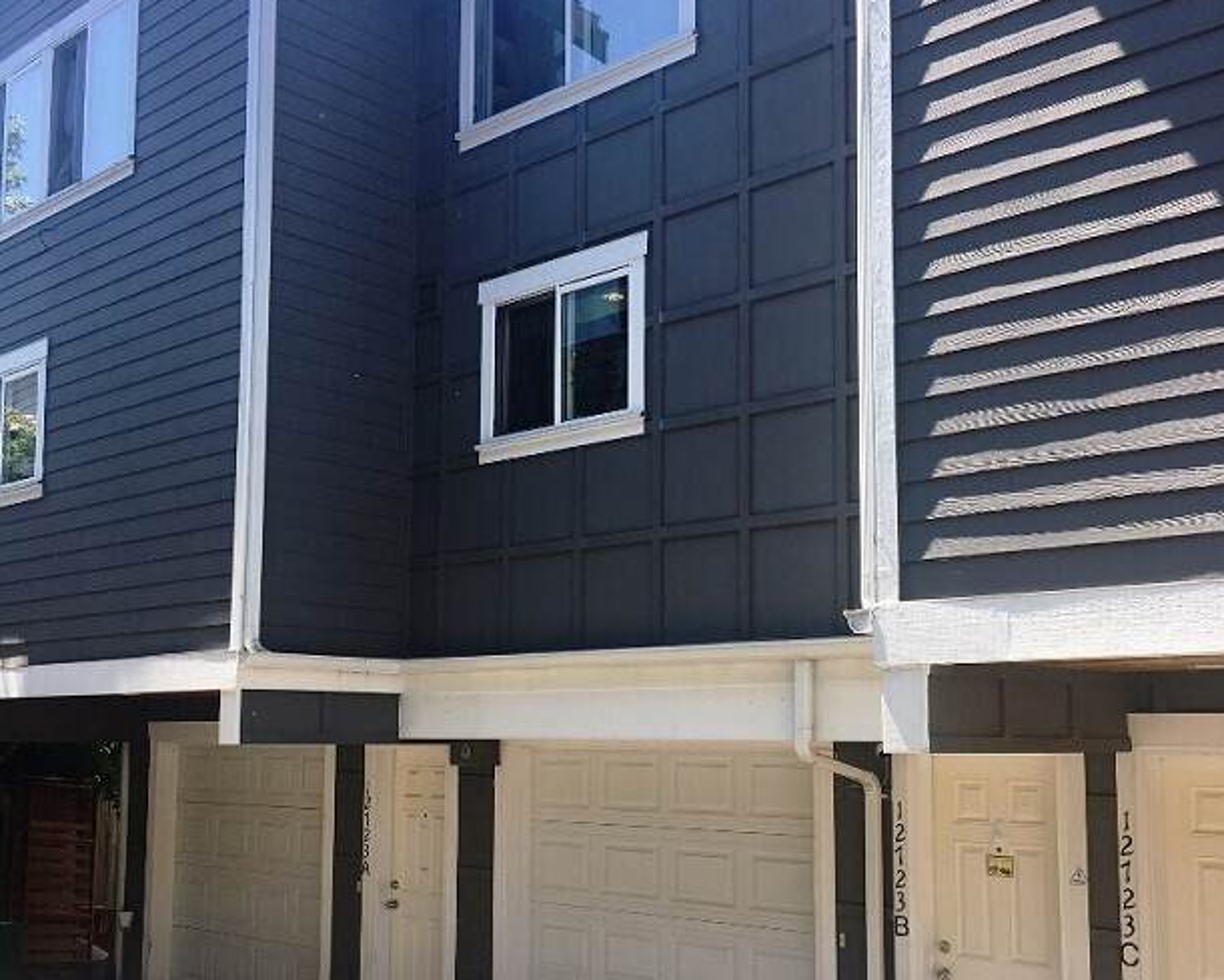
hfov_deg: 47.9
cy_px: 615
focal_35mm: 38
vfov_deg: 38.9
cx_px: 612
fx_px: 1377
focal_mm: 4.15
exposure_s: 1/349
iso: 25
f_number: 2.2
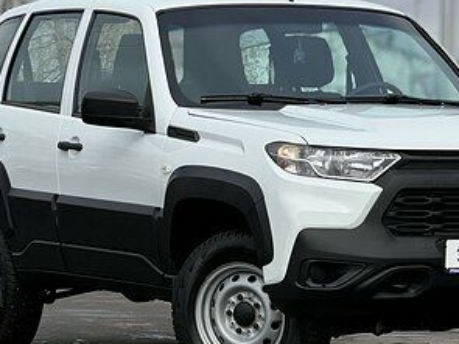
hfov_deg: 8.9
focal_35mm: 223
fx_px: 2956
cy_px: 184
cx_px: 289
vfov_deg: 6.7
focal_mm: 15.66
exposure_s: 1/1513
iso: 64
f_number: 2.8
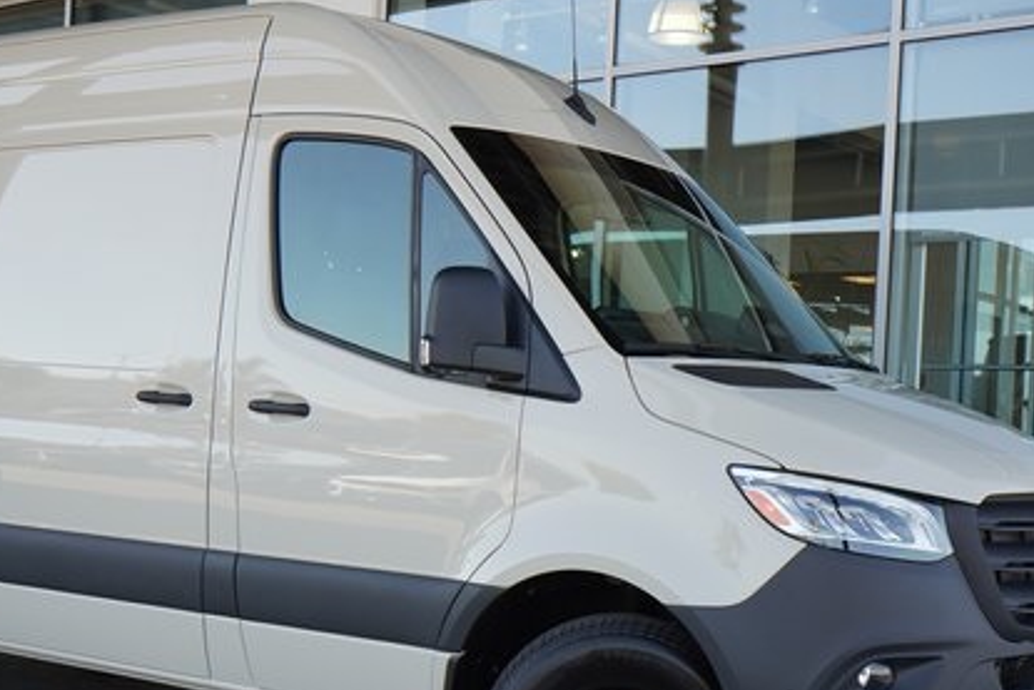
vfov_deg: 23.7
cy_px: 465
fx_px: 1638
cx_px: 381
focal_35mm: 57
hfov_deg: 34.8
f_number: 8
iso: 1250
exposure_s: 1/500
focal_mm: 37
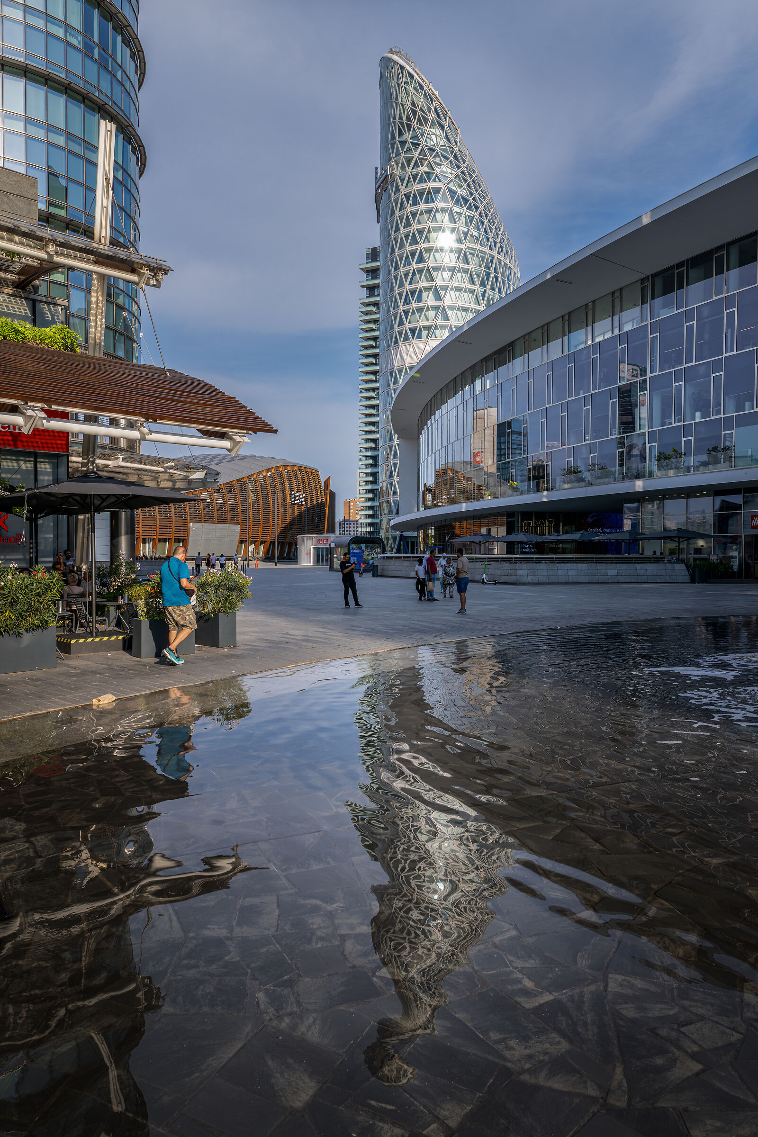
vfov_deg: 73.7
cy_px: 568
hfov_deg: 53.1
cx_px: 379
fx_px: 758
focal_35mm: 24
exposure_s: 1/500
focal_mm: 24
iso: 180
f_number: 13
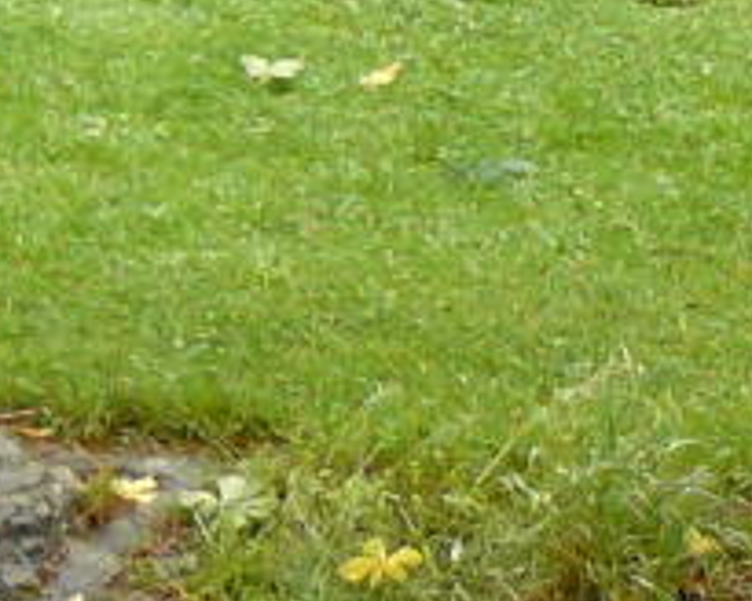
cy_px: -546
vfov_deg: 6.1
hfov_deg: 7.3
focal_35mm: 247
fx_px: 5497
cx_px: -1163
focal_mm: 6
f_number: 2.8
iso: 200
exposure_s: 1/100
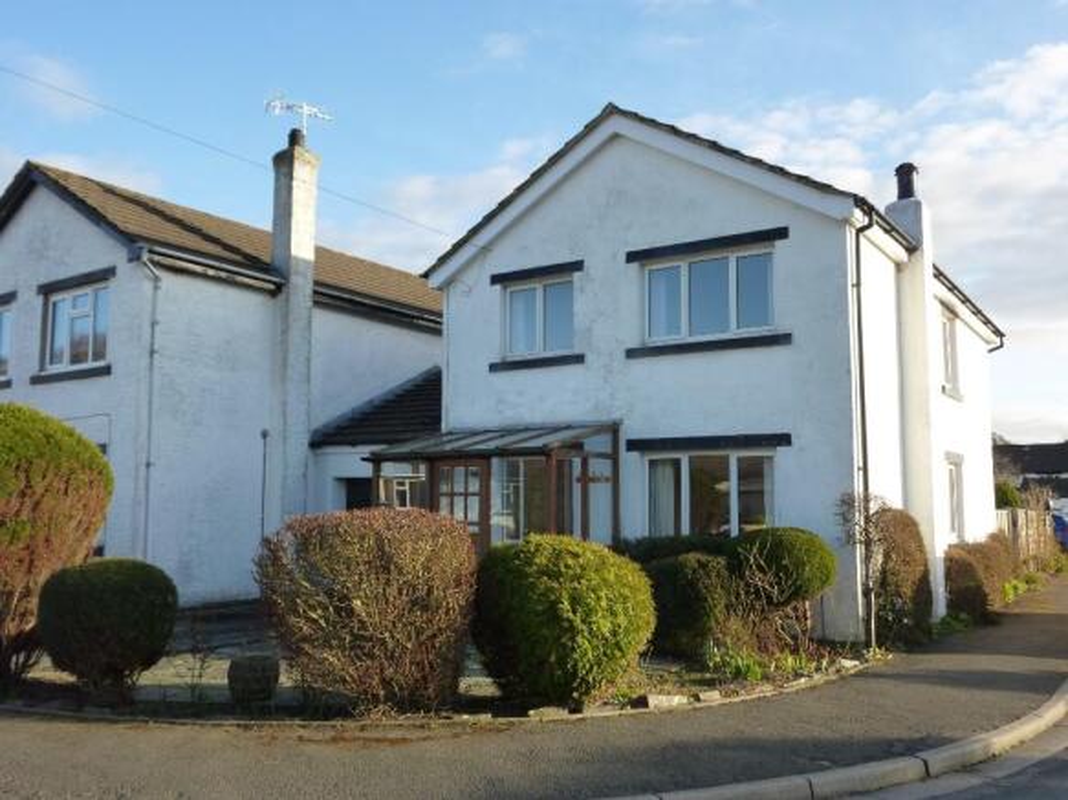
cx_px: 534
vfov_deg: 48.2
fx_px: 895
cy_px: 400
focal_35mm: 29
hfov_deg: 61.7
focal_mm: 5.2
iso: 125
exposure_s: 1/200
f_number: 3.5
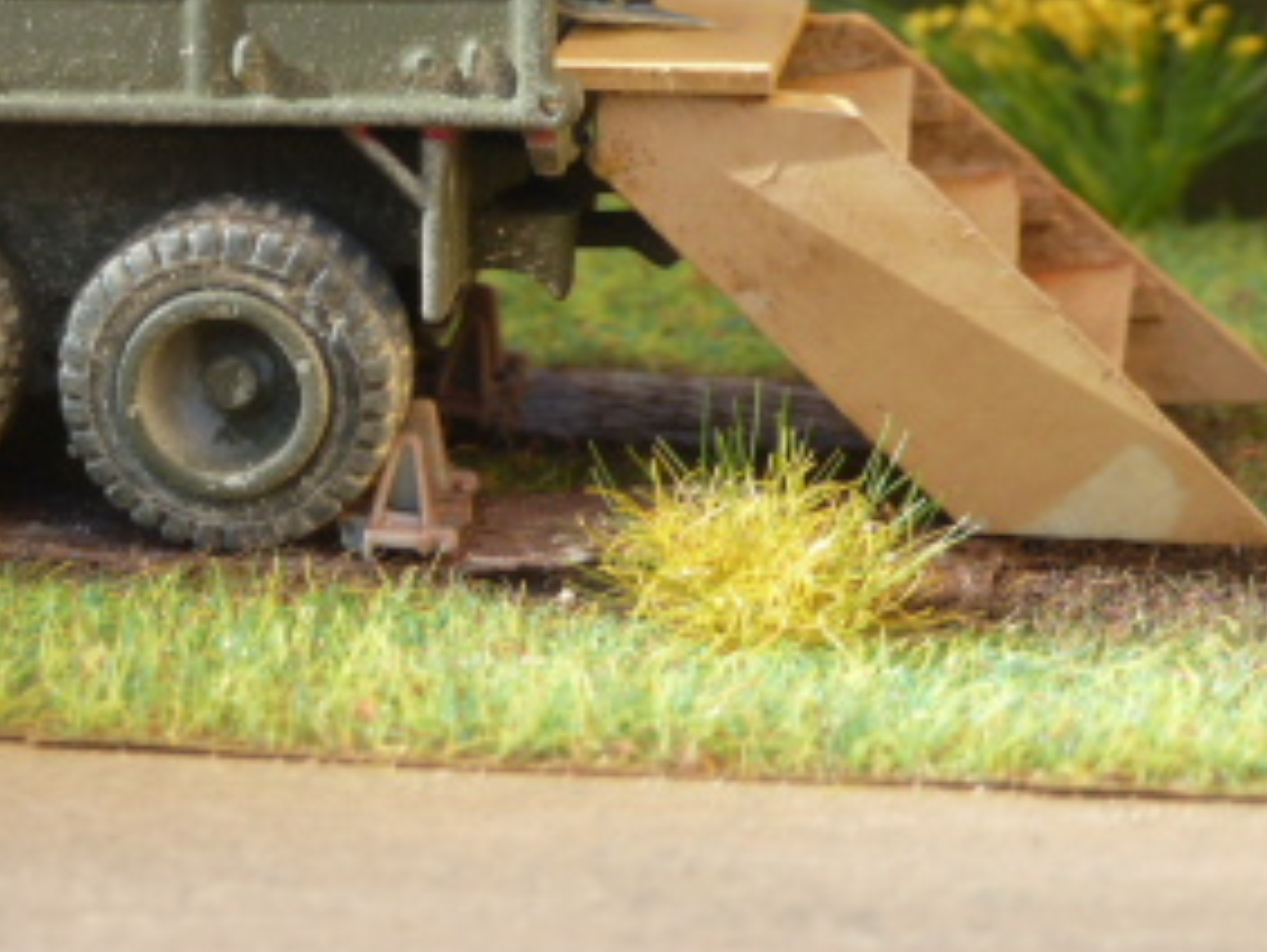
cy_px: 153
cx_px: -45
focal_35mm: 118
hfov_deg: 16.3
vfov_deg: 12.5
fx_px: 4323
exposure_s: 1/80
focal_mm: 8.5
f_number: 3.8
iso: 80
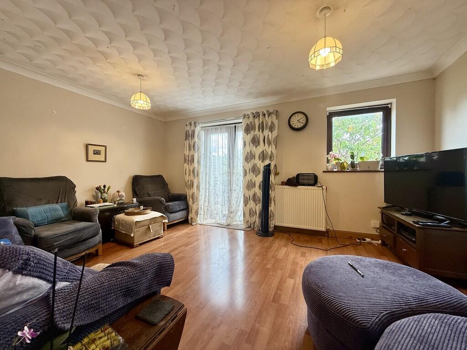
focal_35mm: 14
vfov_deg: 85.7
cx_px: 234
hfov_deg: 102.1
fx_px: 189
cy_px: 175
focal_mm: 2.22
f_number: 2.2
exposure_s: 1/100
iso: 100
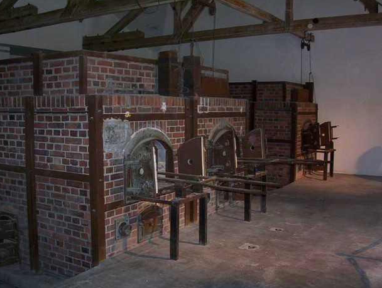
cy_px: 149
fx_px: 498
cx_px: 183
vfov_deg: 32.3
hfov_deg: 42.0
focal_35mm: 45
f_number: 2.73
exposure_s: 1/60
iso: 140
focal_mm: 5.77
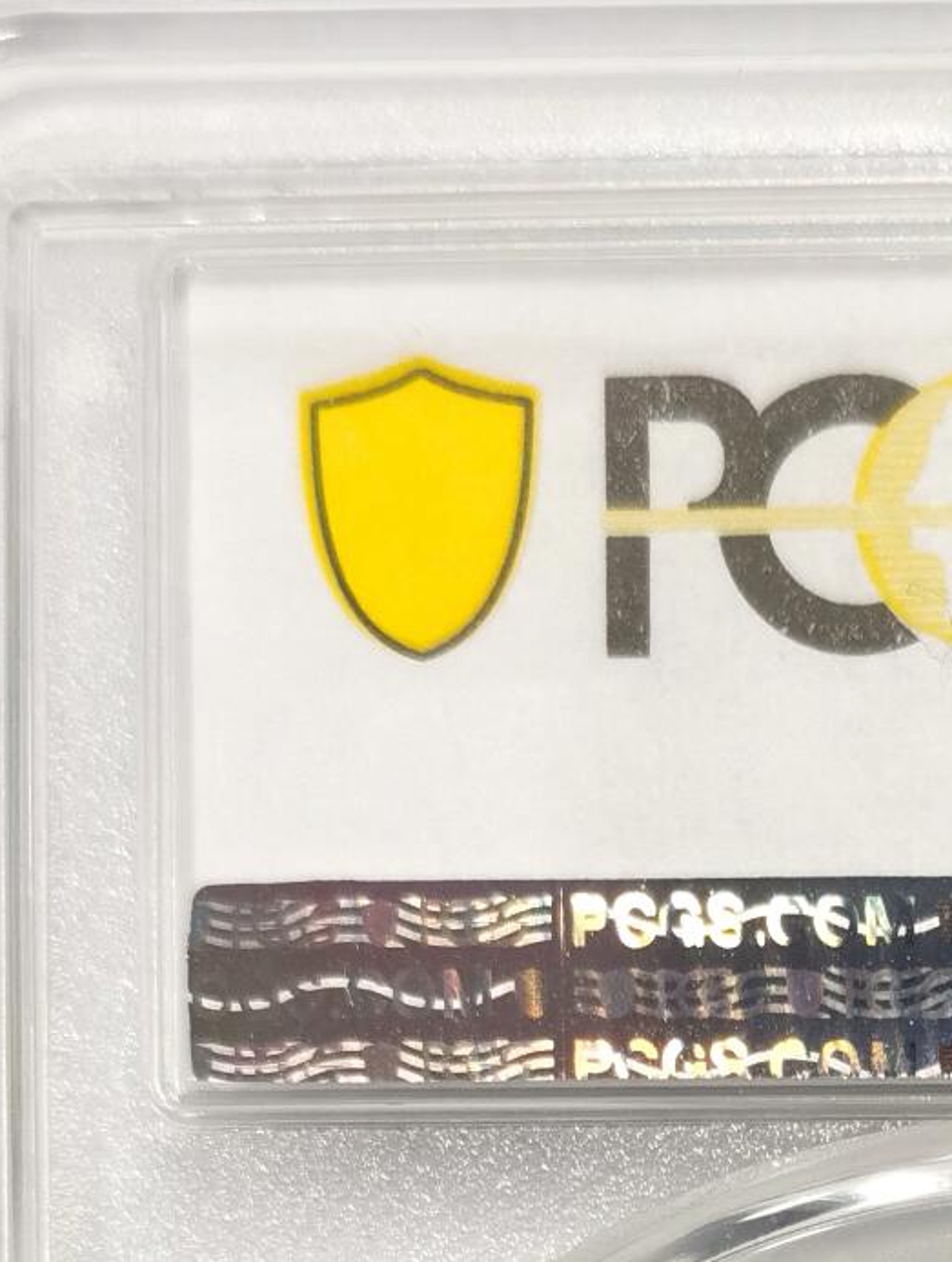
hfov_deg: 10.5
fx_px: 5118
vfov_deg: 13.6
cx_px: 1065
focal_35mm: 140
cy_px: 1593
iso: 125
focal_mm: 5.56
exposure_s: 1/100
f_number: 16
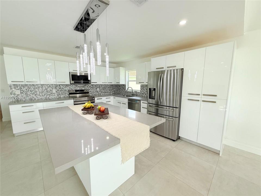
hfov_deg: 102.1
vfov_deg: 85.7
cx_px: 130
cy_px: 98
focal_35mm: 14
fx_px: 106
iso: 64
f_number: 2.2
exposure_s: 1/142
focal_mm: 2.22
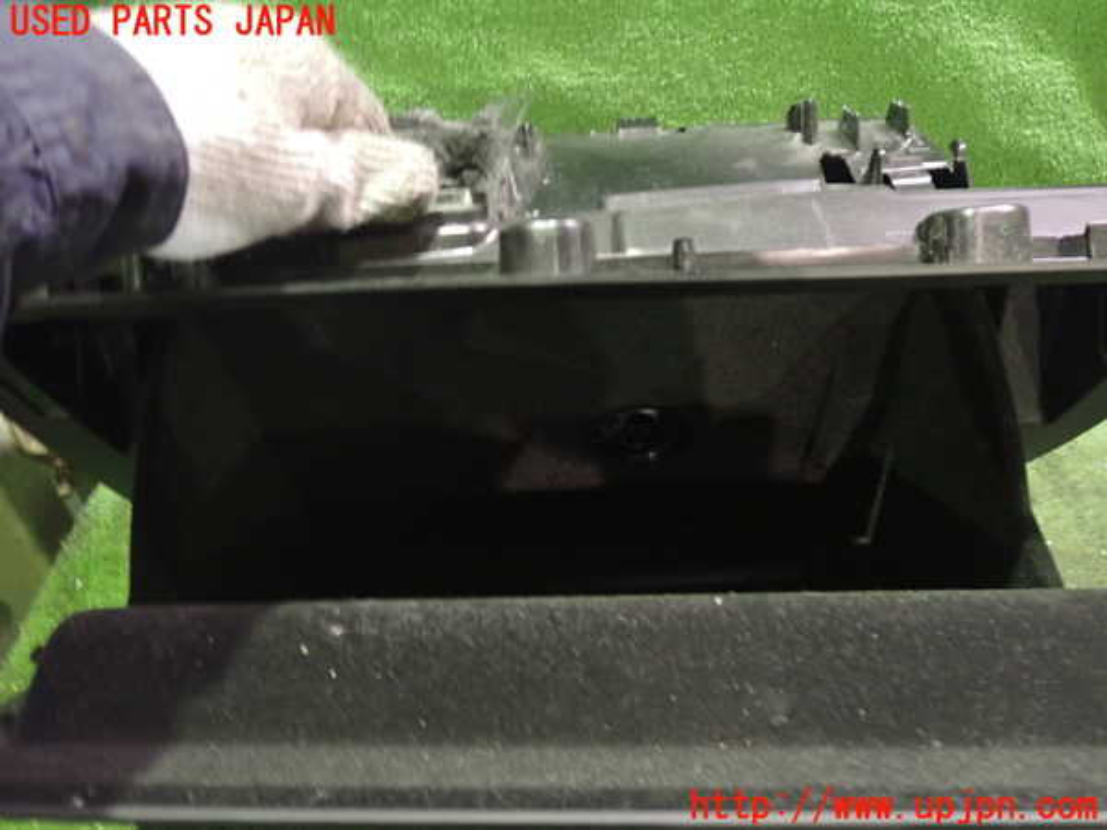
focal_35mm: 30
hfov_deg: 60.0
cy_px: 415
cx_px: 554
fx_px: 959
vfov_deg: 46.8
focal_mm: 5.4
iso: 800
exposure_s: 1/8
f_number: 2.3
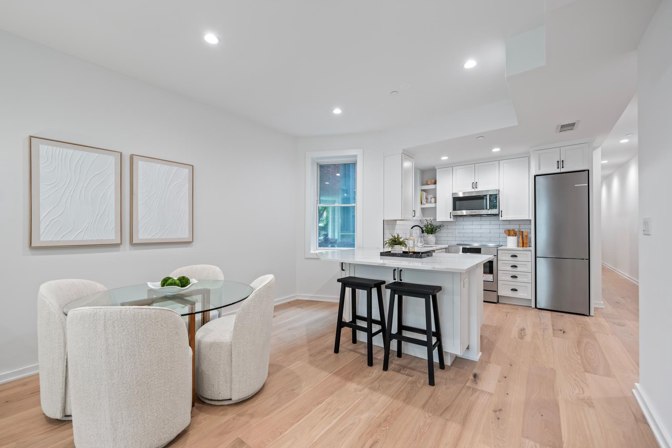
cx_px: 334
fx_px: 280
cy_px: 232
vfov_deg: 77.3
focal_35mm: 15
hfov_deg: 100.4
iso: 800
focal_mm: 14
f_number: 4
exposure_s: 1/20
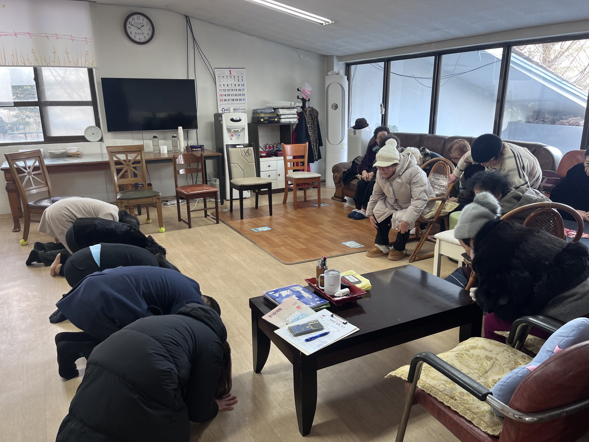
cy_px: 221
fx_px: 442
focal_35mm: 26
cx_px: 294
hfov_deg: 67.3
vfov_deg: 53.1
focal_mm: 5.1
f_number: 1.6
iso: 80
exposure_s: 1/60
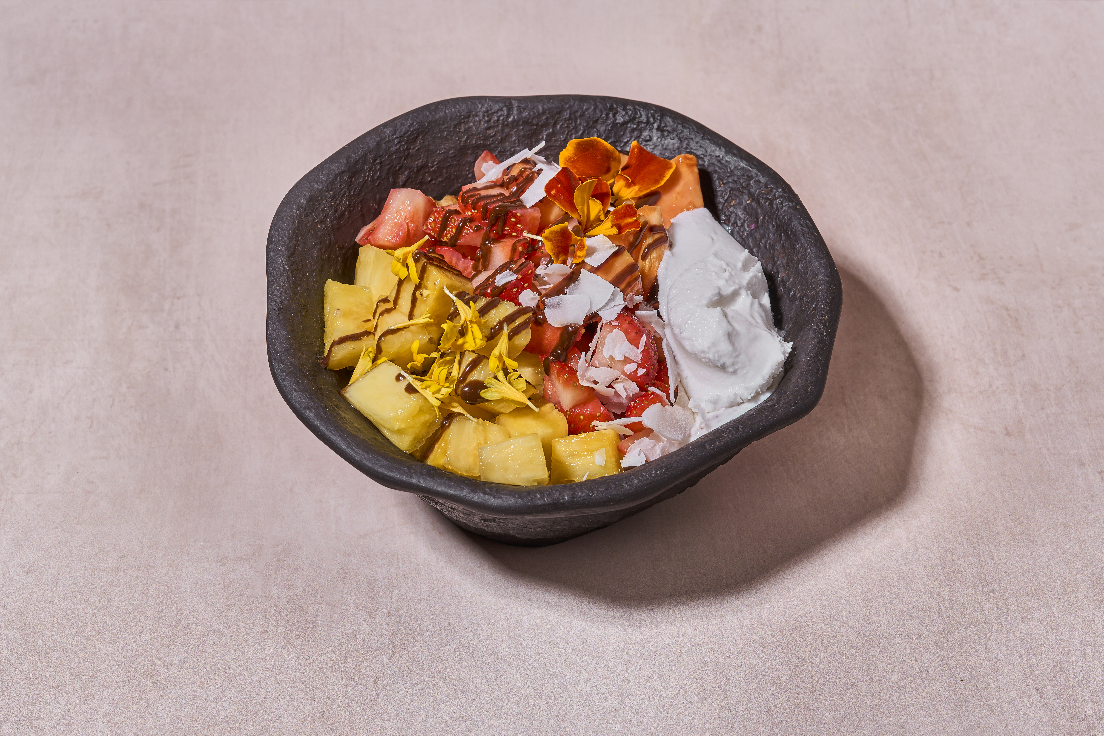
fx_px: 1901
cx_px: 552
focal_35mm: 62
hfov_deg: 32.4
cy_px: 368
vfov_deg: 21.9
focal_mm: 62
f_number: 13
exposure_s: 1/125
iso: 100
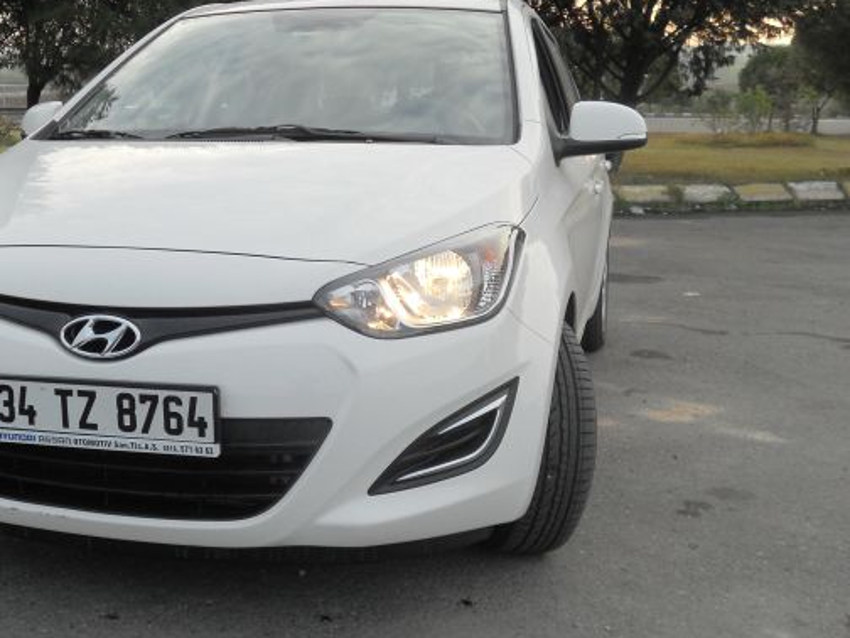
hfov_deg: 38.6
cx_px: 305
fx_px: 1203
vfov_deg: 29.7
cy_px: 349
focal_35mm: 49
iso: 80
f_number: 3.9
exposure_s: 1/200
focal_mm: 6.9
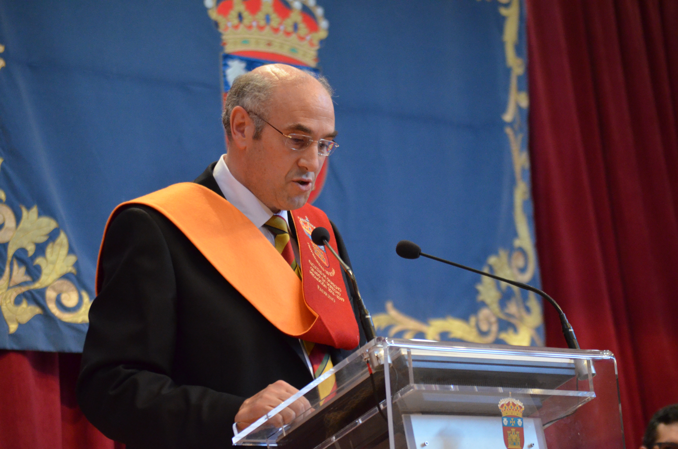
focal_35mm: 129
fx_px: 2424
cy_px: 224
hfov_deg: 15.9
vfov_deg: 10.6
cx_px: 339
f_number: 4.5
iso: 3200
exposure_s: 1/125
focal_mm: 86
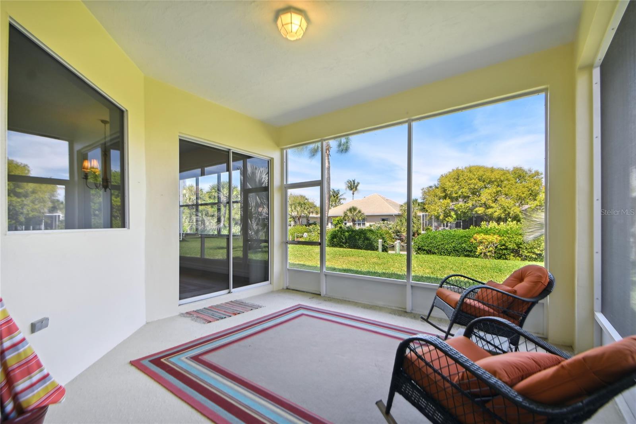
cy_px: 212
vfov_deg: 77.3
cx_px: 318
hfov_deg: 100.4
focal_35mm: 15
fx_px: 265
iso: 100
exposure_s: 1/100
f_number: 7.1
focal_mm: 10
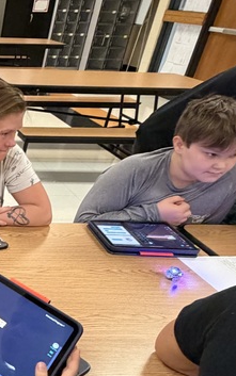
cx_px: -141
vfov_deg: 45.9
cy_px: 230
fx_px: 442
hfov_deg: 22.8
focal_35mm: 43
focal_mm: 2.22
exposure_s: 1/60
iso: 400
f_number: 2.2
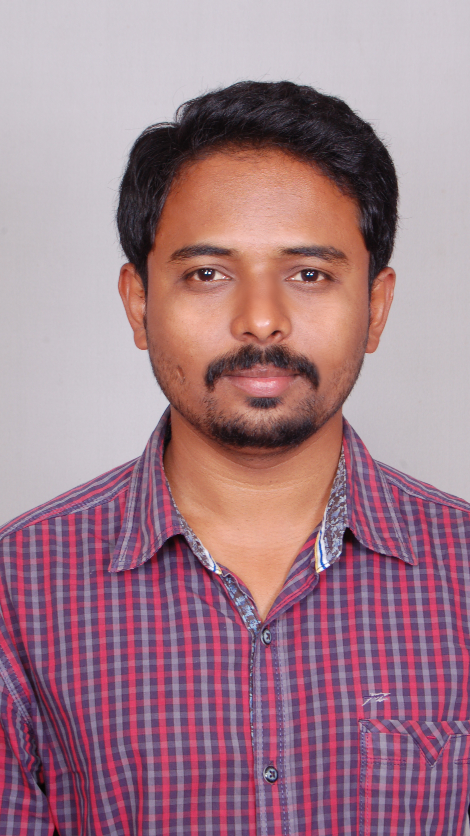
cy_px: 395
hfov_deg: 11.9
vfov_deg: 21.0
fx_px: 2251
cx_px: 253
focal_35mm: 102
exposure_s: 1/125
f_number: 13
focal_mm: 55
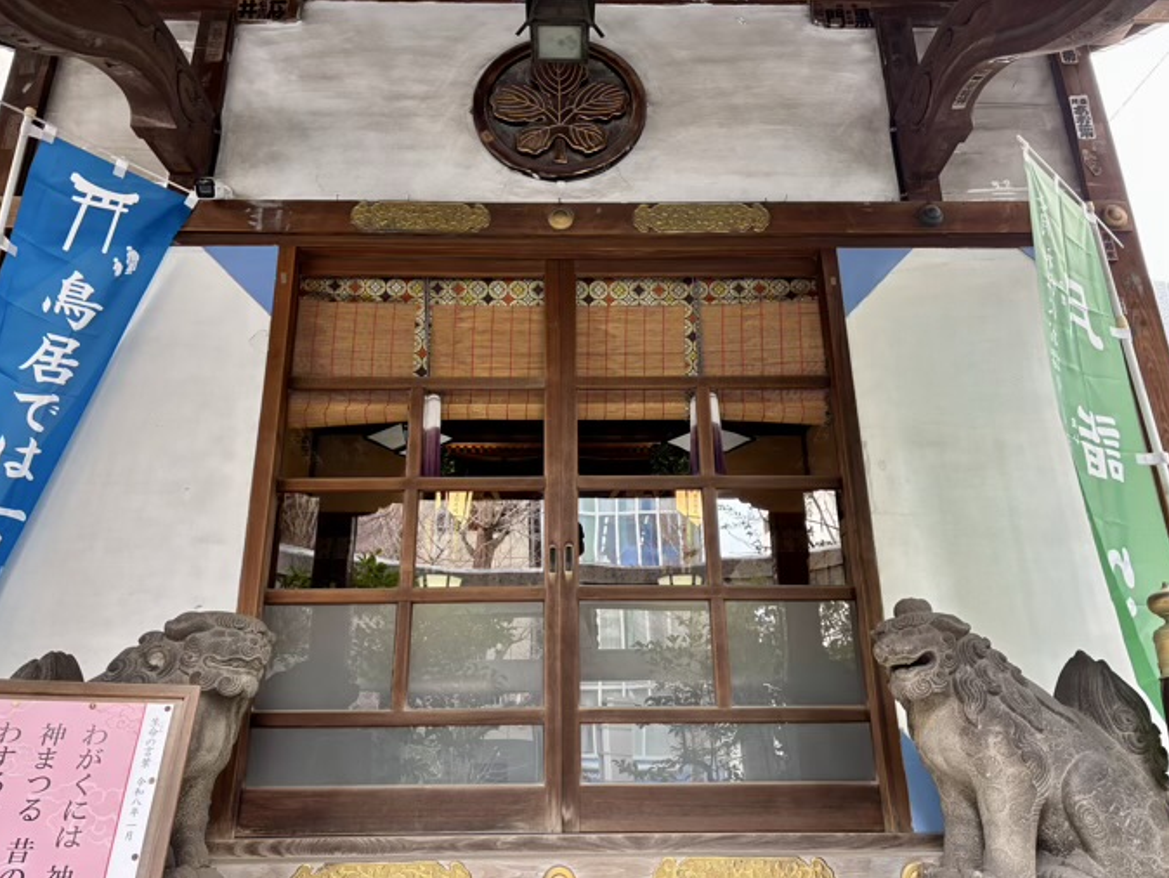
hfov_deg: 65.3
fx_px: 912
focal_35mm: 27
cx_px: 576
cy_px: 452
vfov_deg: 51.4
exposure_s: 1/121
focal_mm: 5.96
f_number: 1.6
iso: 125
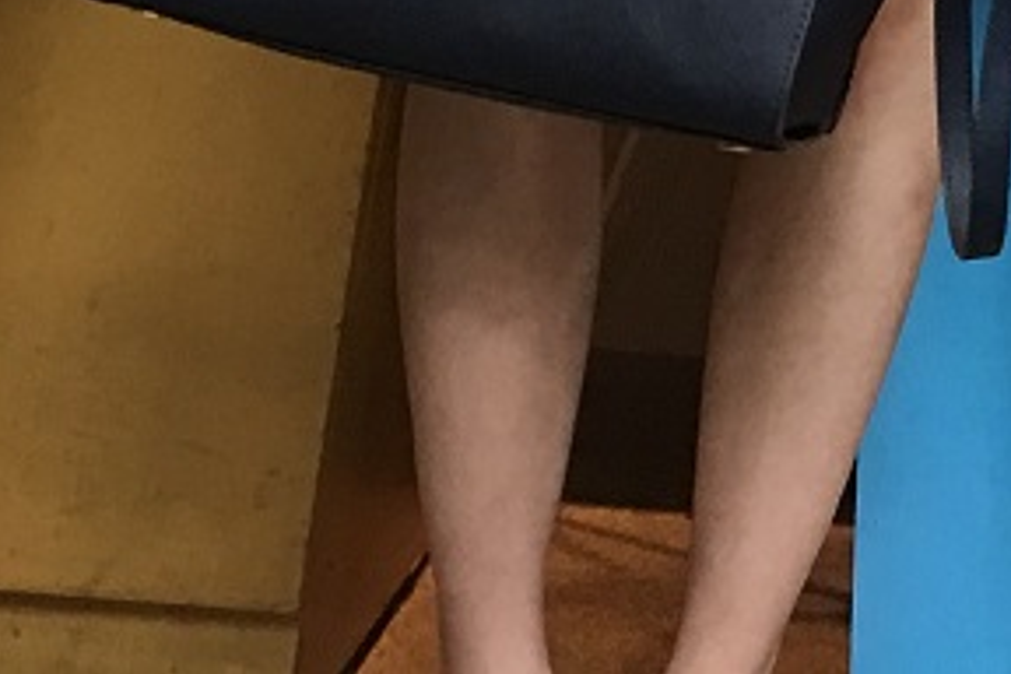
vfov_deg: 7.7
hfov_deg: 12.2
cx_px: 1699
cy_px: -1297
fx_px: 4409
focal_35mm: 157
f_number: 2.2
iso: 32
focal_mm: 4.15
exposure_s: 1/15
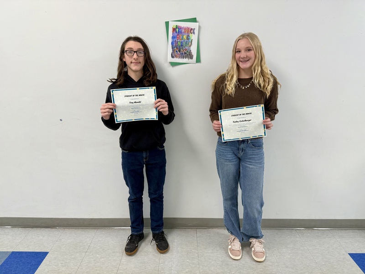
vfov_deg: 56.8
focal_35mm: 24
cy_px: 137
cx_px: 182
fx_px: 253
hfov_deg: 71.6
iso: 160
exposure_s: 1/120
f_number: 1.78
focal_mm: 6.76
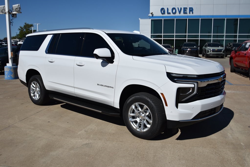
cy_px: 84
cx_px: 125
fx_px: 229
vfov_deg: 40.0
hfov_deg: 57.2
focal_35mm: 33
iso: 100
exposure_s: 1/2500
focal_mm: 22
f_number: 4.5
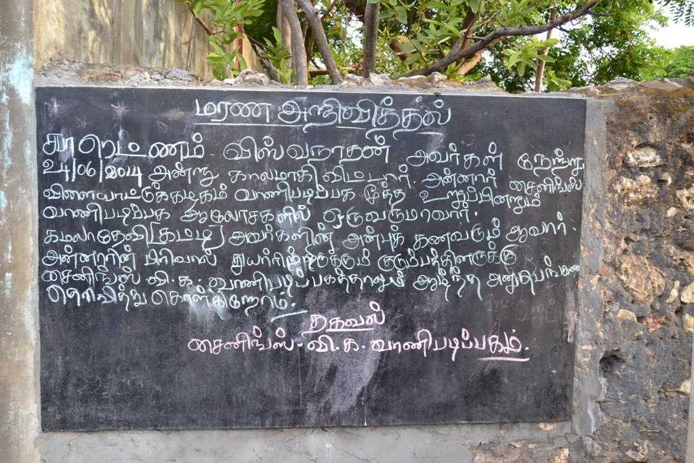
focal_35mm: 30
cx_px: 347
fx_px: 578
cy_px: 232
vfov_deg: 43.6
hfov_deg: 61.9
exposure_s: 1/125
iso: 400
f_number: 5.6
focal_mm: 20
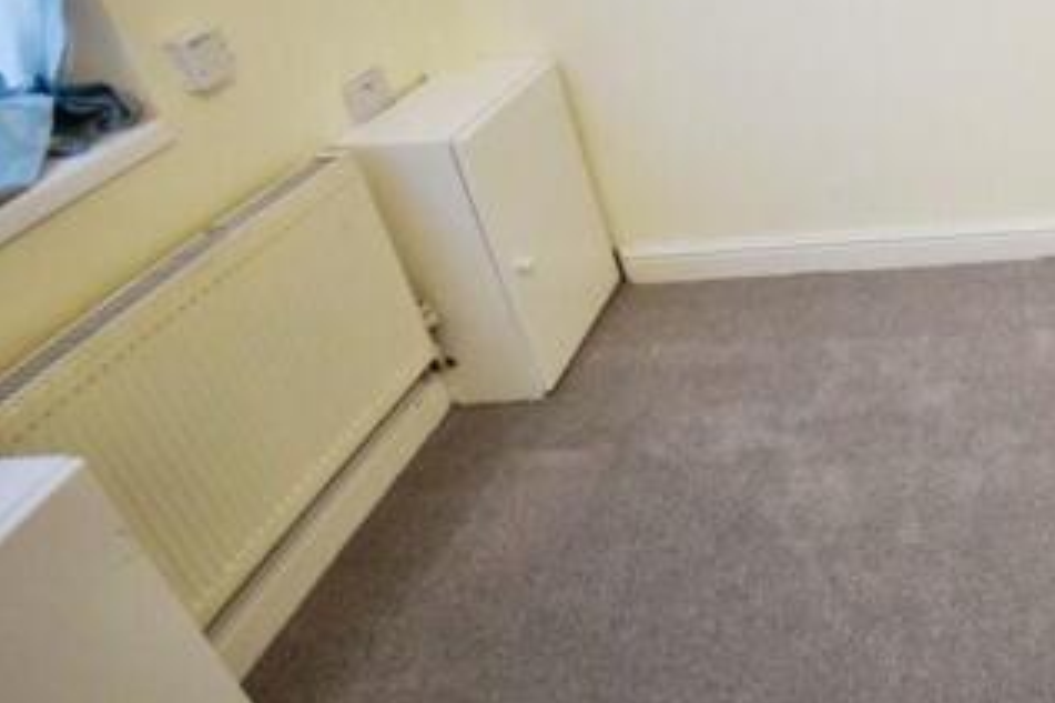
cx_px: 1087
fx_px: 908
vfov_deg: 41.5
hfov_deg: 48.1
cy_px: 212
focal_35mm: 31
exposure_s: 1/60
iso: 1600
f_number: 4
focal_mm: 10
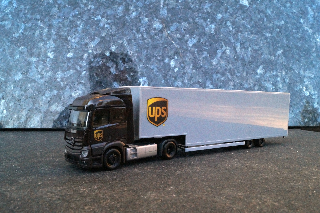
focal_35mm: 33
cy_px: 106
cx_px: 160
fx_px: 293
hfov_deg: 57.3
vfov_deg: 39.9
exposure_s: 1/60
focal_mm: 22
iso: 2000
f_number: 22
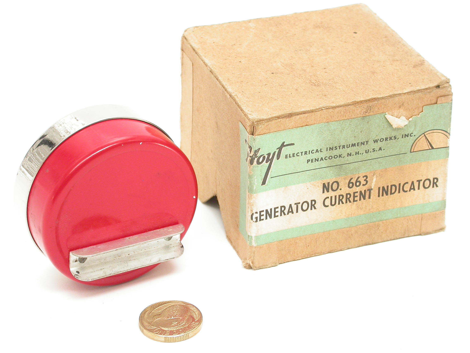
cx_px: 235
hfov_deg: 16.7
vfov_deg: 12.6
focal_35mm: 118
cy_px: 176
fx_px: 1602
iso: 100
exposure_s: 1/3.2
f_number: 4.3
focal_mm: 24.4
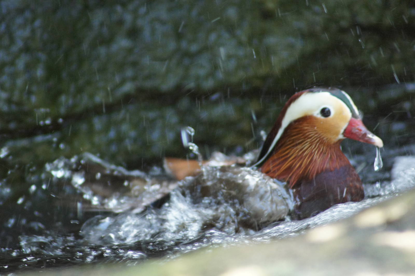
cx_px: 208
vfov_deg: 3.1
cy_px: 138
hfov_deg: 4.6
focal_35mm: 450
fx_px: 5185
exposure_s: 1/160
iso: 1600
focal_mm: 300
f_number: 5.6
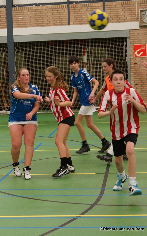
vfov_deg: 26.8
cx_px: 71
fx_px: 494
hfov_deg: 16.9
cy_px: 118
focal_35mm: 77
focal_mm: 50
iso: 800
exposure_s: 1/200
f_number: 2.8
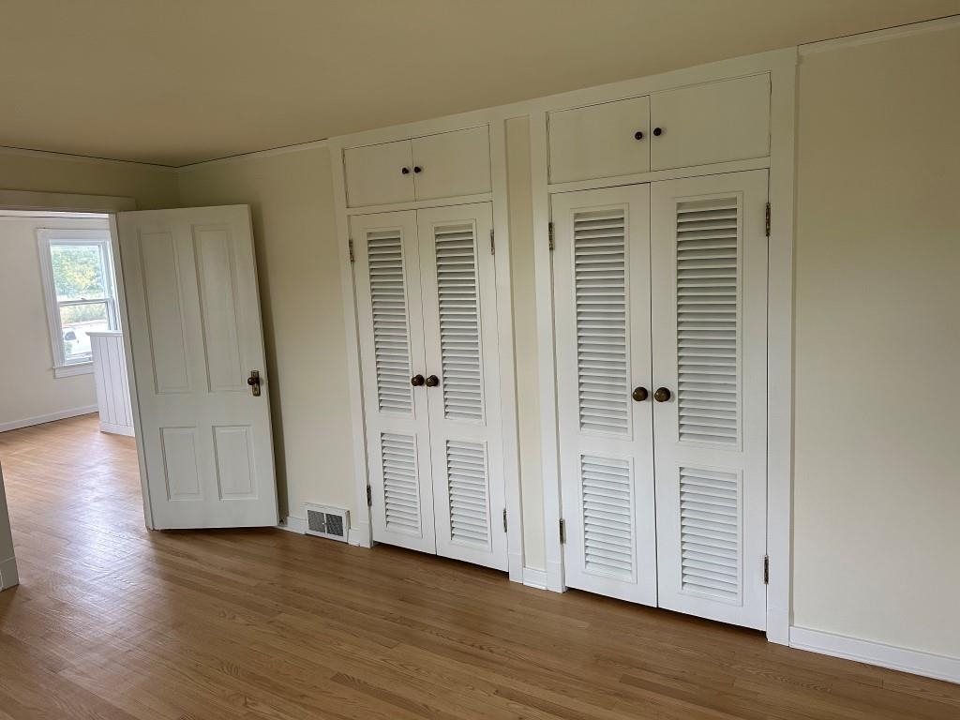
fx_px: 666
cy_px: 360
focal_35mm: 24
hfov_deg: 71.6
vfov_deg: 56.8
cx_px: 480
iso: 160
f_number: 1.78
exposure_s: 1/121
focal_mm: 6.86
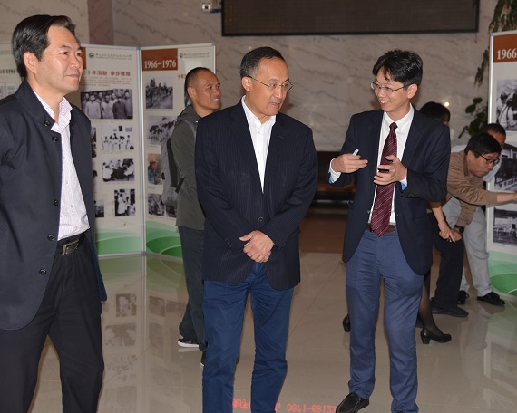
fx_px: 811
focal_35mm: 53
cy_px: 203
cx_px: 310
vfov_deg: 28.6
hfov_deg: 35.2
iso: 280
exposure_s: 1/60
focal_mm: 46
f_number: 4
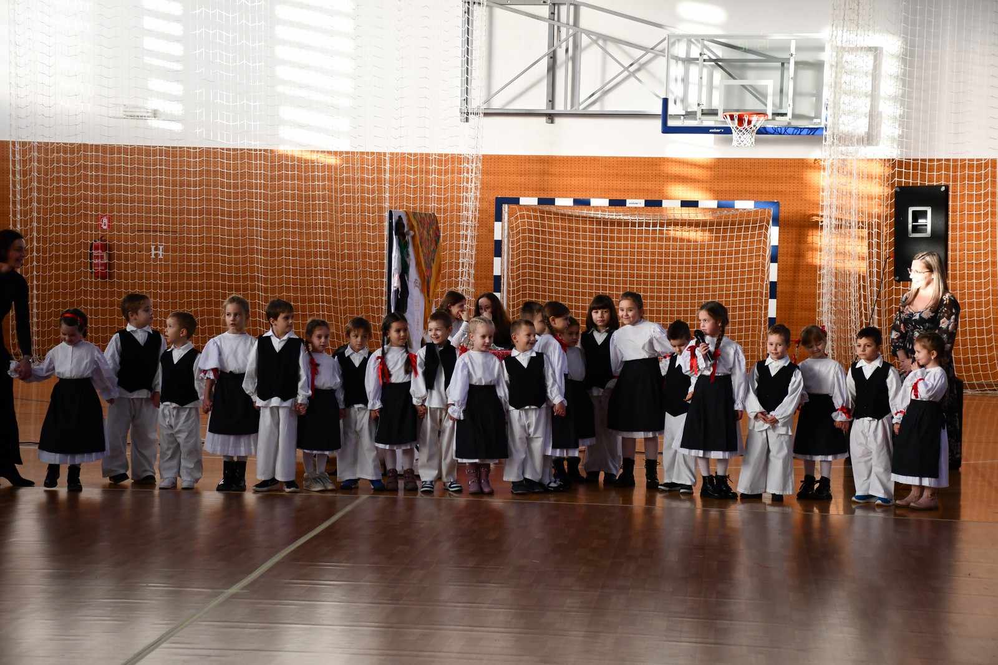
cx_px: 499
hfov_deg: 27.0
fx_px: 2079
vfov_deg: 18.2
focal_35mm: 75
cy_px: 332
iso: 800
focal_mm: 50
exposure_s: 1/200
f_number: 4.8
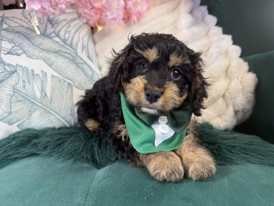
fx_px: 190
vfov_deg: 56.8
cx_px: 137
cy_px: 103
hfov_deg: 71.6
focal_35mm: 24
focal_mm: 6.76
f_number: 1.78
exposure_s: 1/120
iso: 100
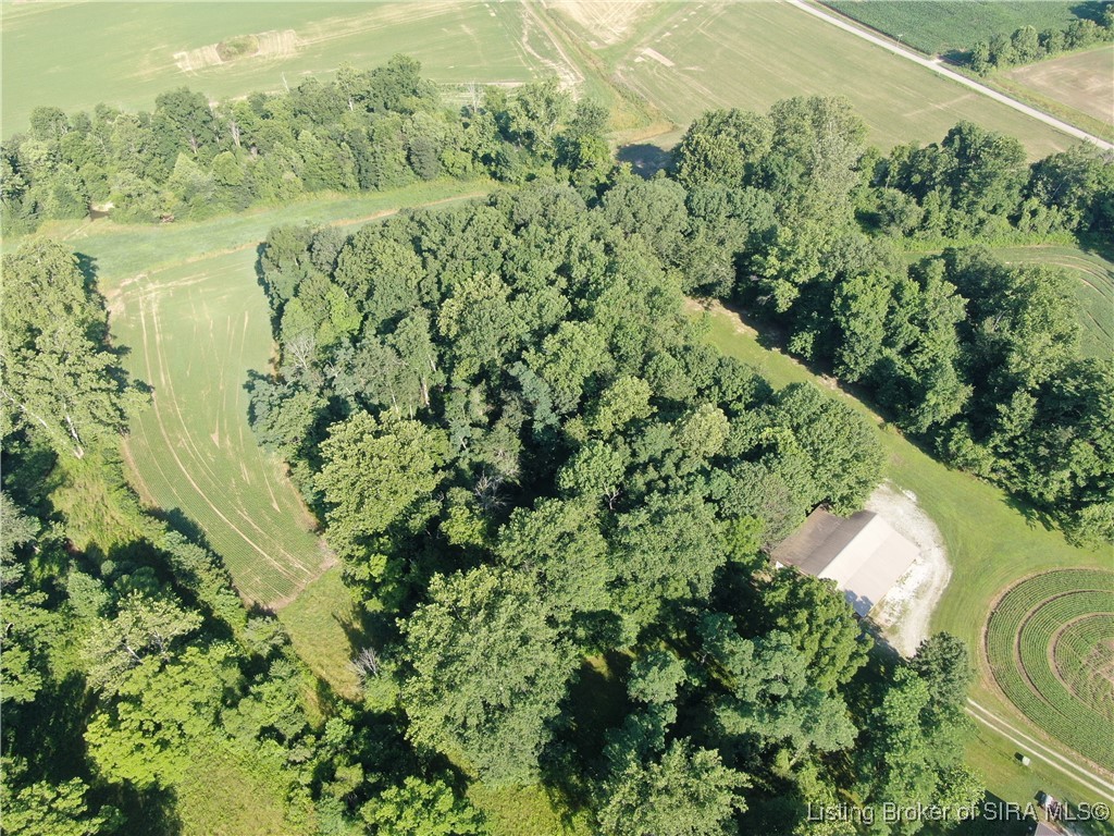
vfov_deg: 56.8
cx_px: 557
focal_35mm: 24
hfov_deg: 71.6
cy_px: 418
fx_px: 772
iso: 100
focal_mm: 4.39
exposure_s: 1/400
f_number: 2.8
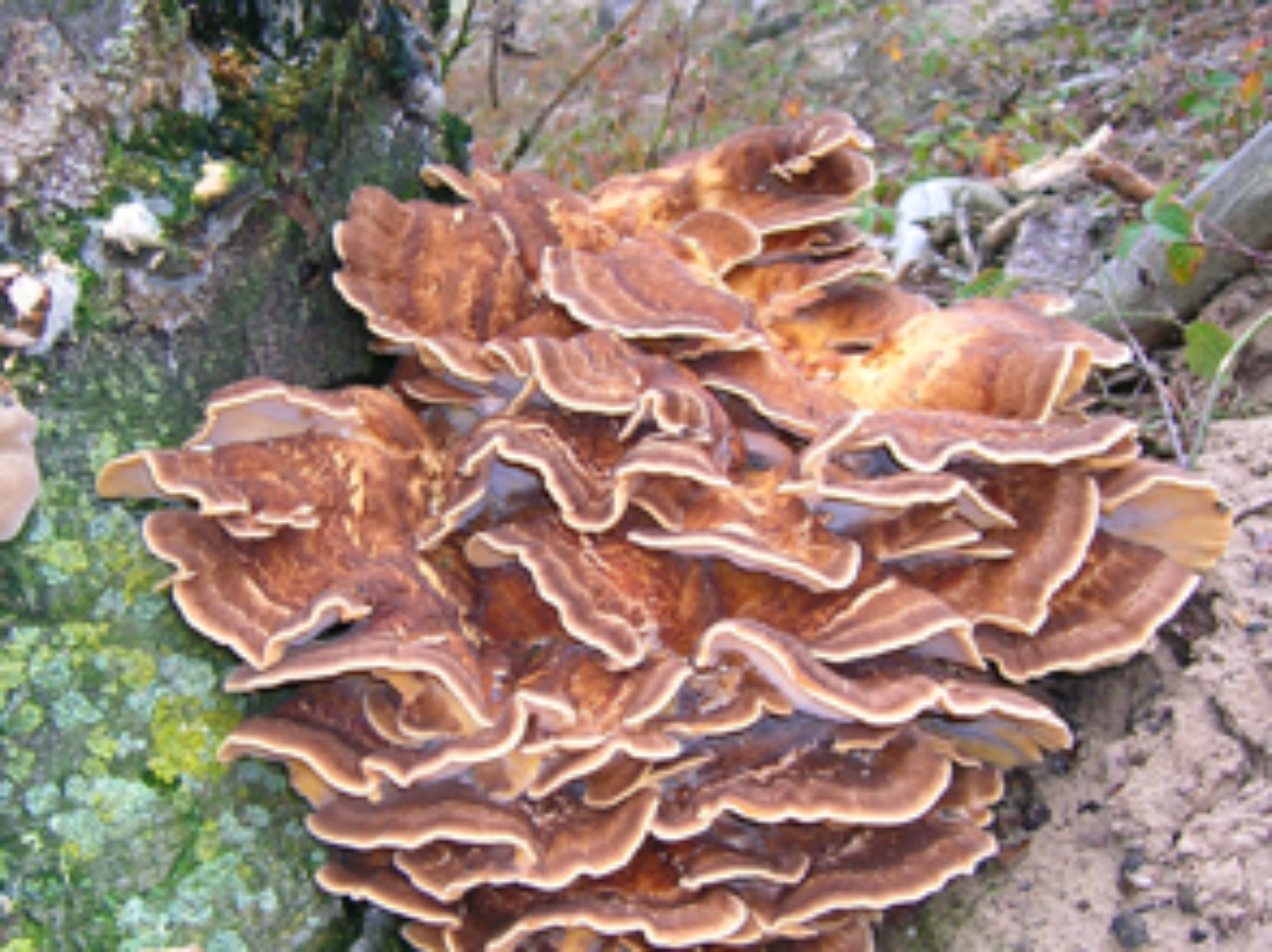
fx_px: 1909
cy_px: 534
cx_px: 541
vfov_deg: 28.0
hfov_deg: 36.8
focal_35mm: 52
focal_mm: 5.7
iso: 50
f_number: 2.9
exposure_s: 1/30
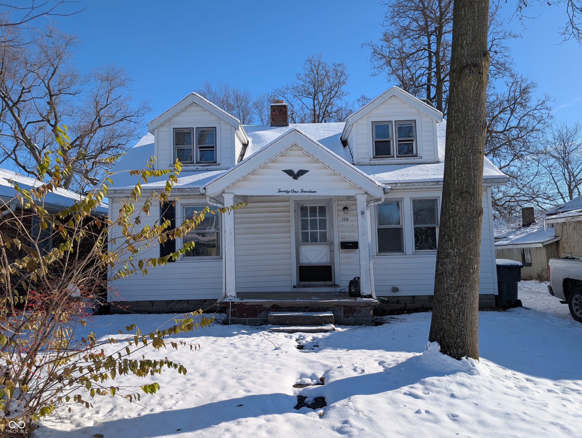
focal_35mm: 24
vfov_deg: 56.9
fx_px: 404
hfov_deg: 71.5
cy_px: 219
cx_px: 291
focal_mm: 6.9
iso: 22
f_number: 1.68
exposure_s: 1/1458
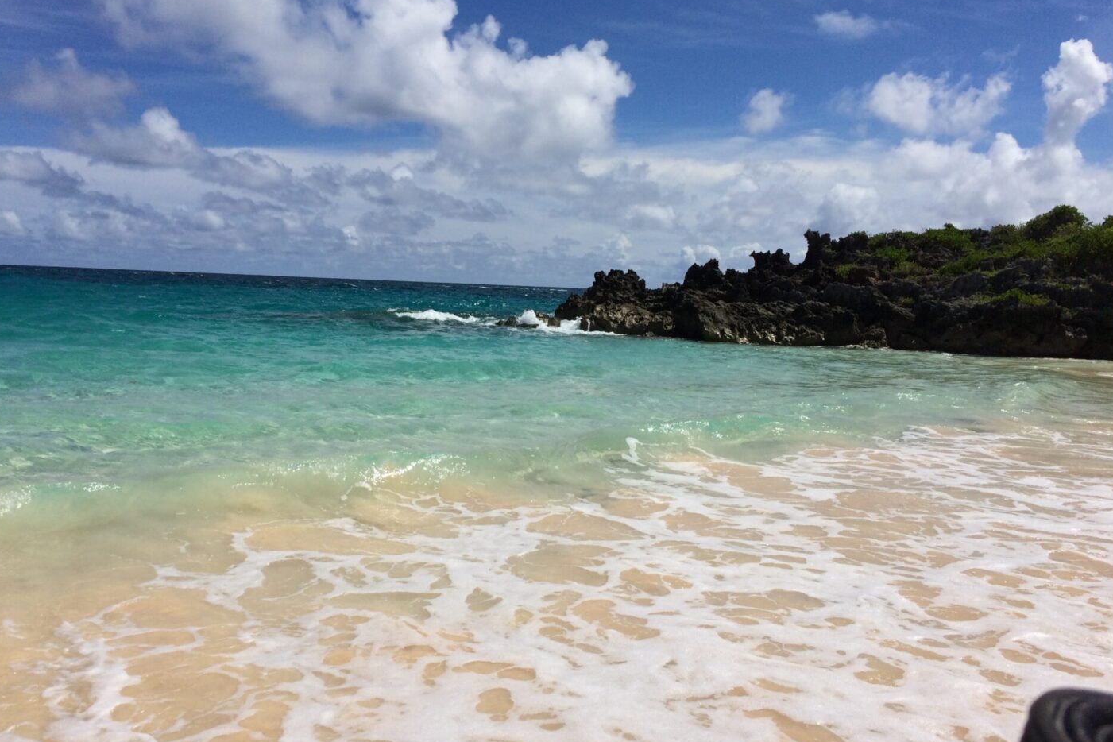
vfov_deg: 42.3
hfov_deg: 60.3
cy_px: 355
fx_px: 958
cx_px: 548
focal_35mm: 31
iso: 32
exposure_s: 1/6849
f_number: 2.2
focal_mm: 4.15
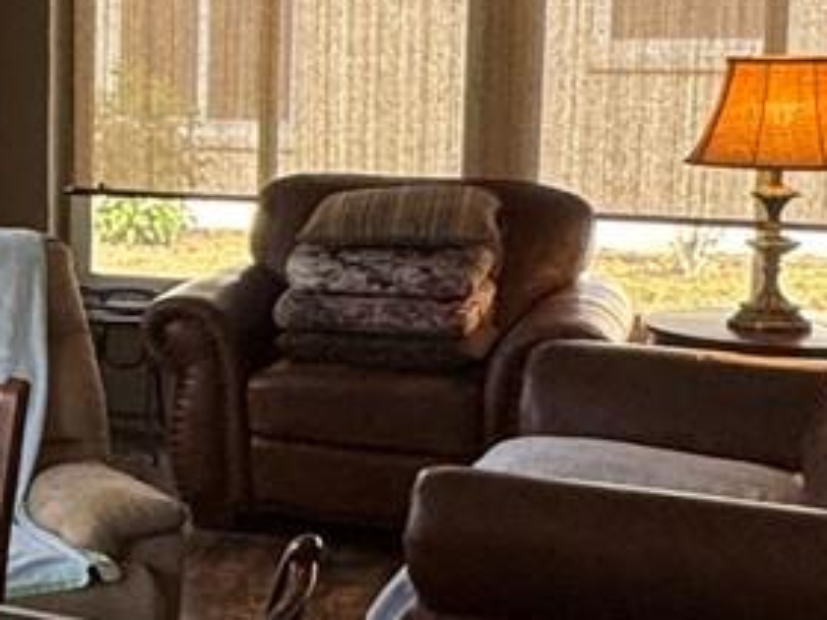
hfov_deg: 18.9
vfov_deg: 18.4
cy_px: 195
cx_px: -650
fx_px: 1911
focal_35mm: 80
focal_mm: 2.22
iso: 160
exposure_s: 1/99
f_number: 2.2
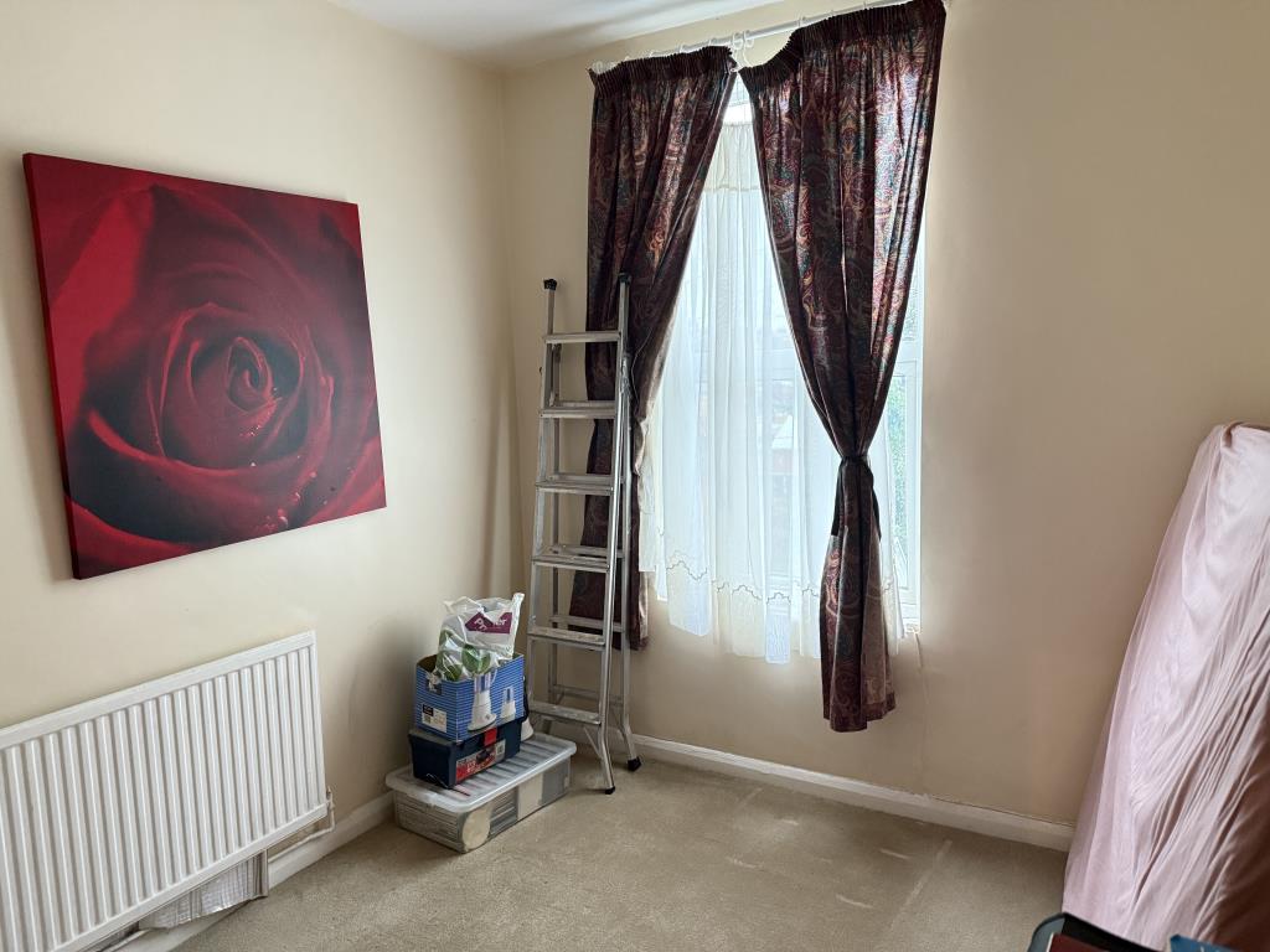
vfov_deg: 56.8
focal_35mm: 24
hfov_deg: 71.6
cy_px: 476
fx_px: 881
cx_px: 635
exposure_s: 1/57
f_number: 1.78
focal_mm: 6.76
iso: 800
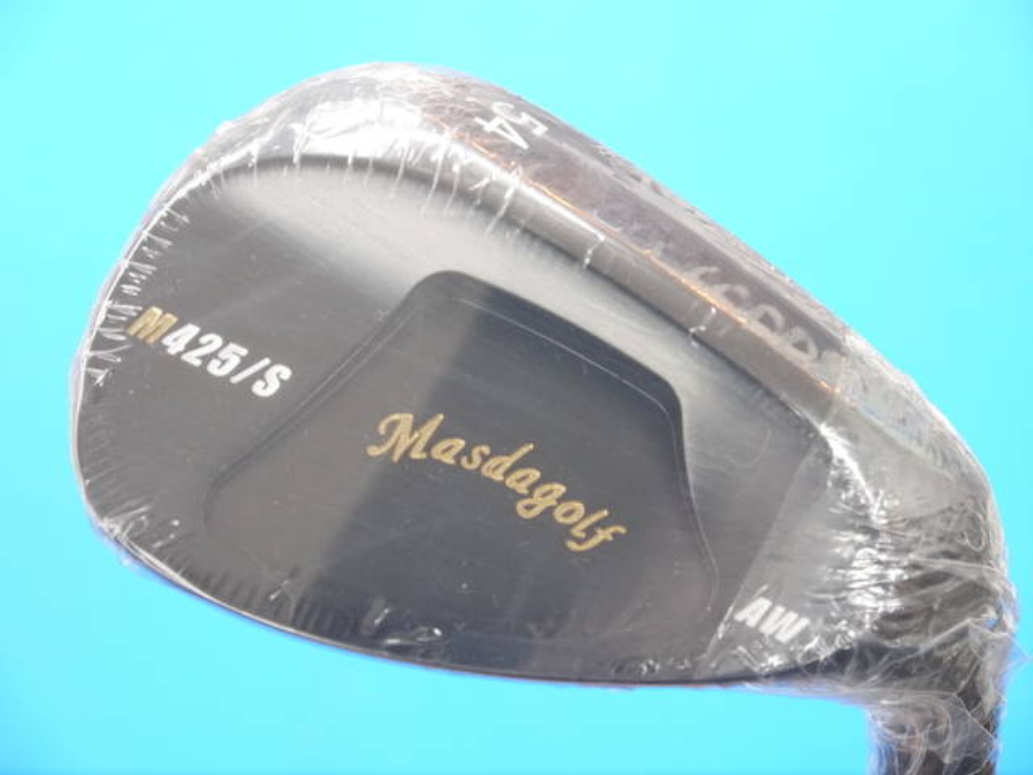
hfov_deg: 23.3
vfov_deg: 17.6
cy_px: 388
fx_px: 2507
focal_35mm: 84
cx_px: 516
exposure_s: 1/50
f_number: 5.6
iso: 800
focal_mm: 42
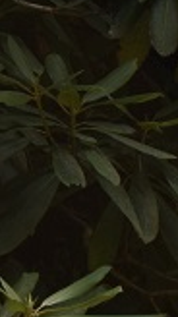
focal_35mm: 685
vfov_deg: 3.1
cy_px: 765
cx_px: 1068
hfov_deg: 1.7
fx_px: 5761
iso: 100
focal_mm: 55
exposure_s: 1/10
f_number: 9
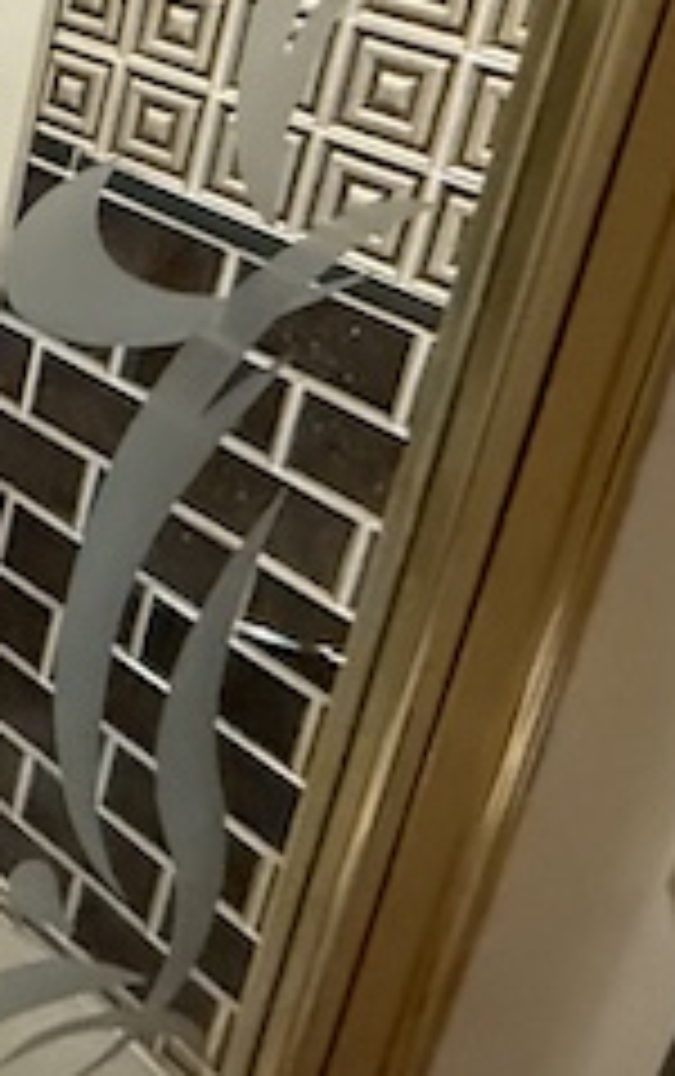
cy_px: 189
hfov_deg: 13.4
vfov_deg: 31.9
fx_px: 1819
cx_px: -1058
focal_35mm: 62
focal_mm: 2.22
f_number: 2.2
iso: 640
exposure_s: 1/50
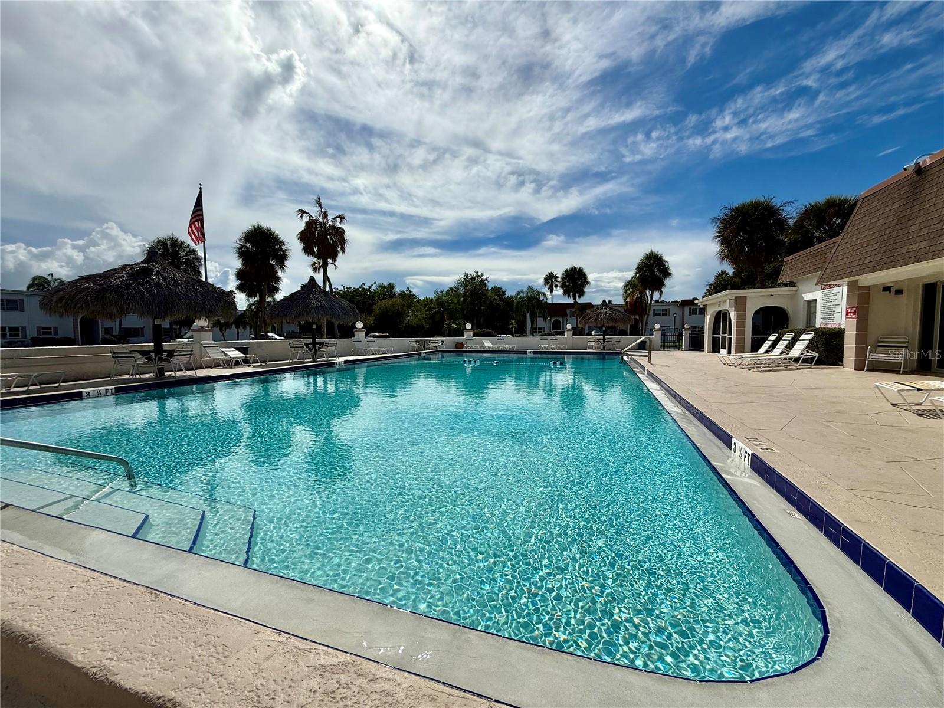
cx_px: 472
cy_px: 354
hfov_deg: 102.1
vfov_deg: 85.7
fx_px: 382
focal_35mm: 14
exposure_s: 1/6173
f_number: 2.2
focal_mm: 2.22
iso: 50
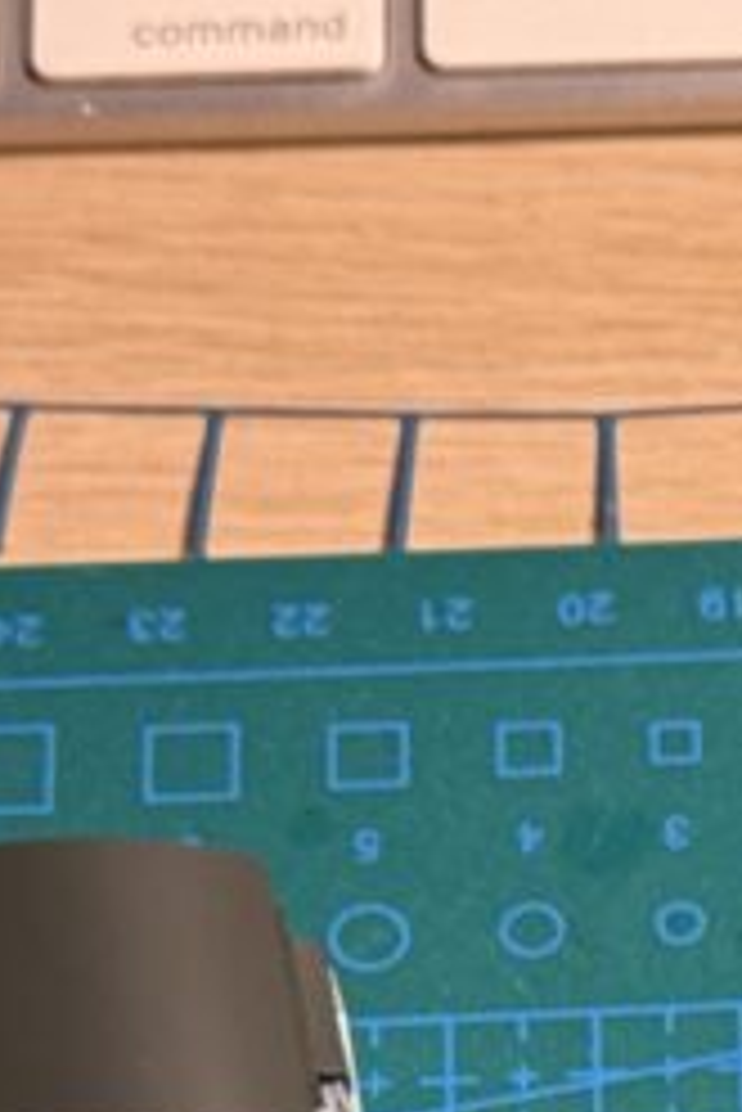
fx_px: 6390
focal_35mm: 207
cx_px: 1493
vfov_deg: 9.7
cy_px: 1643
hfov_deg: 6.4
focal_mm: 6.76
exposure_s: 1/50
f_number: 1.78
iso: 200
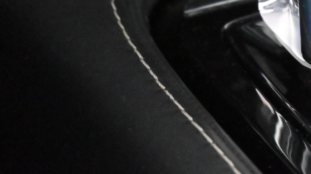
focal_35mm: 157
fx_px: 1297
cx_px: 378
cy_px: 11
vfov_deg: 7.7
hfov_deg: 13.3
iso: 16000
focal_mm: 41
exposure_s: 1/60
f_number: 5.6
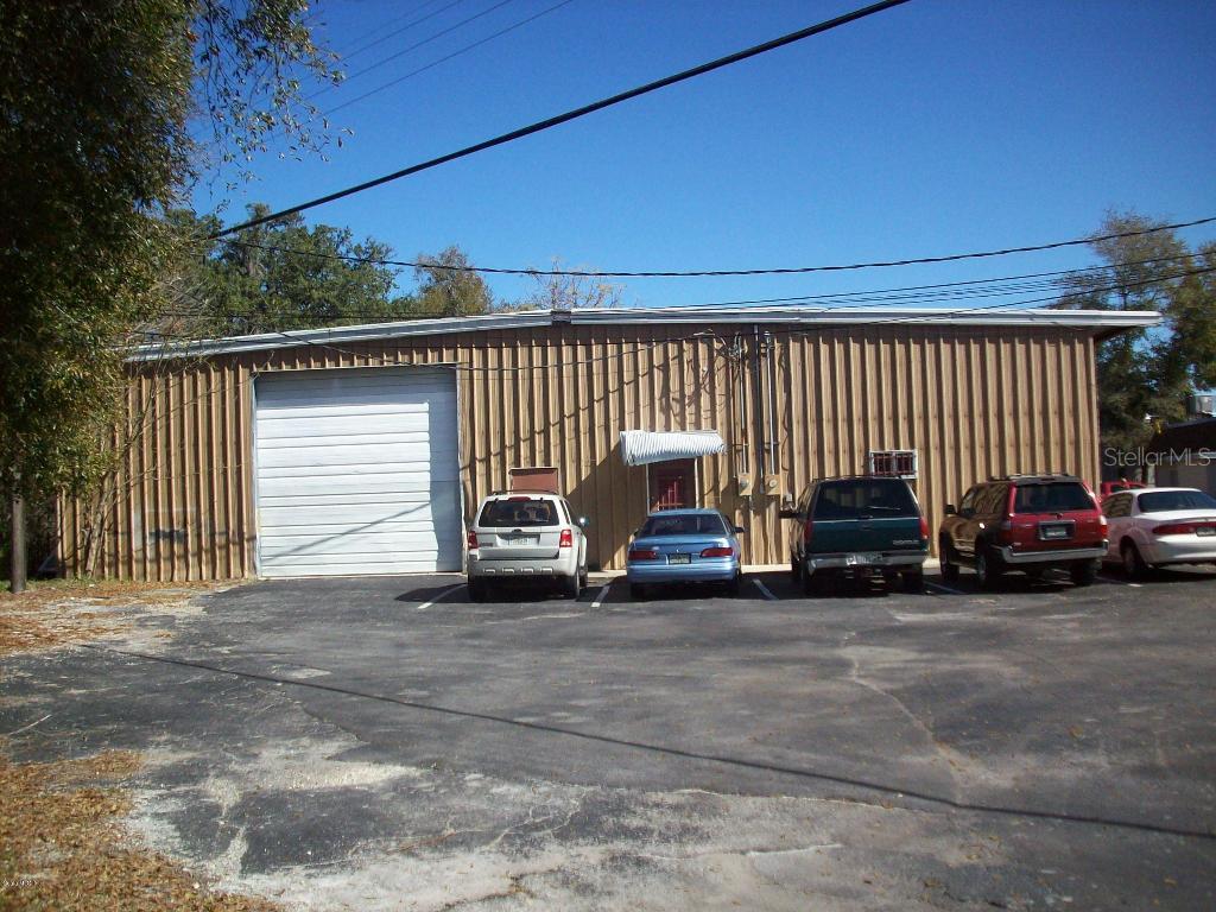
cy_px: 456
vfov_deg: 38.7
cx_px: 608
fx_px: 1300
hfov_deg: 50.1
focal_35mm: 37
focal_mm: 6.2
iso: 80
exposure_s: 1/388
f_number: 5.6
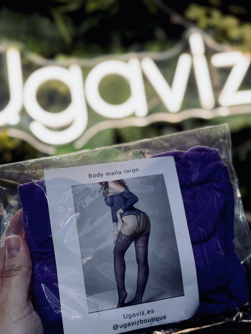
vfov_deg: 39.7
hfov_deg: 30.3
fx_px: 464
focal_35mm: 48
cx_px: 126
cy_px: 167
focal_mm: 6.76
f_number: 1.78
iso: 80
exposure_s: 1/100
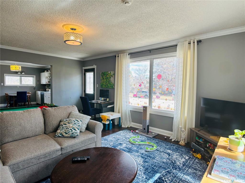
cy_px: 92
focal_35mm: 26
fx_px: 184
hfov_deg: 67.3
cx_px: 122
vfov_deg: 53.1
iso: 32
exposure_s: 1/124
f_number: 1.6
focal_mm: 5.96
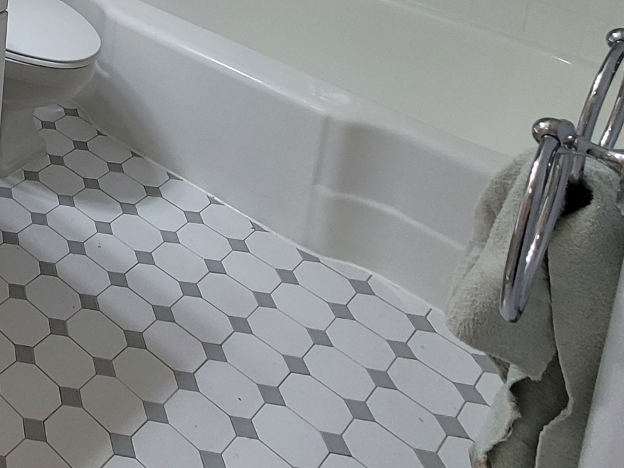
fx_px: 721
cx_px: -222
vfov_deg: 26.0
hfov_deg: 32.4
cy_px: -242
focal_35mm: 40
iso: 125
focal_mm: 2.2
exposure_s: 1/59
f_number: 2.2
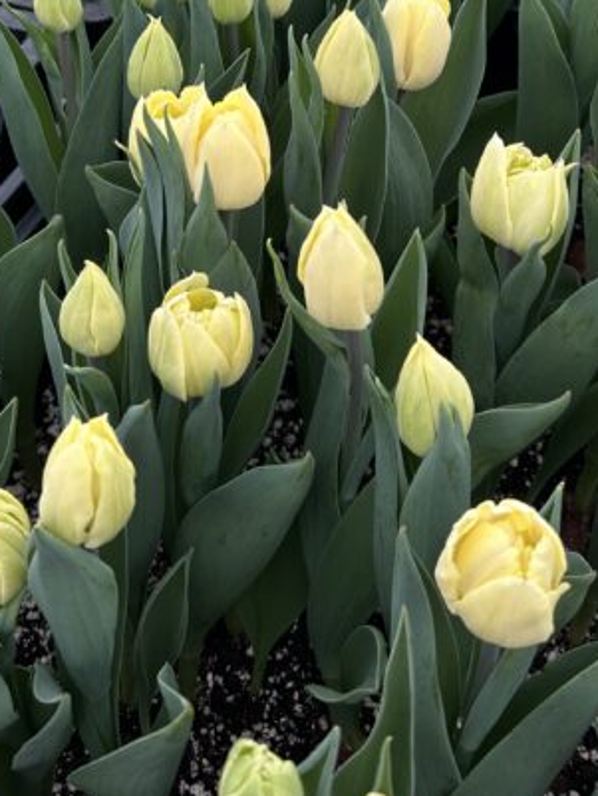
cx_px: 342
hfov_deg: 25.6
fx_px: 1312
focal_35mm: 57
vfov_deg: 31.0
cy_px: -18
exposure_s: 1/387
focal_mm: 5.7
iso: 50
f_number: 1.5
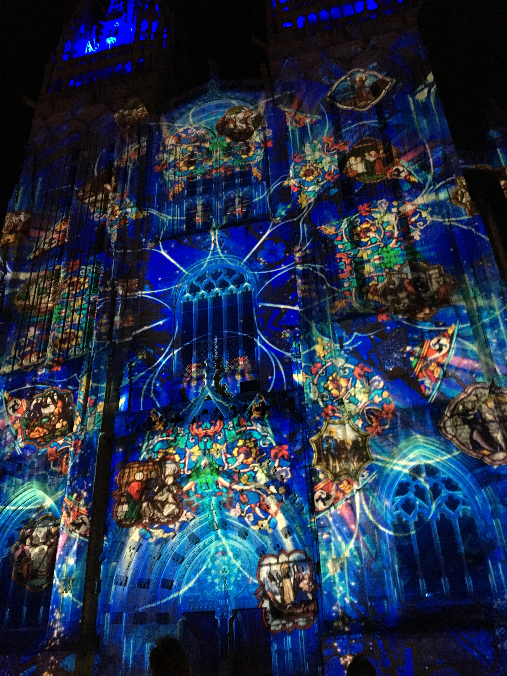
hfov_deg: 48.2
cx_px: 254
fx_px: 566
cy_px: 338
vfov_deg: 61.7
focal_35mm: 29
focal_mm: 4.15
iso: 500
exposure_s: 1/17
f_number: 2.2
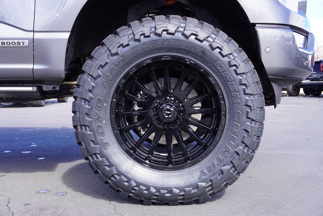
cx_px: 162
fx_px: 377
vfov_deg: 31.9
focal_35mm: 42
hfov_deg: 46.4
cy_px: 108
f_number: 6.3
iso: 100
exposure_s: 1/80
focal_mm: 28
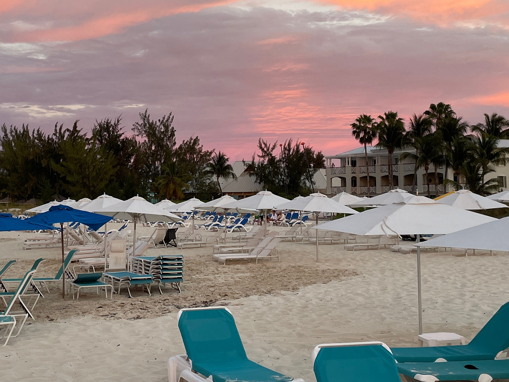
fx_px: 853
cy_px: 117
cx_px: 196
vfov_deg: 25.1
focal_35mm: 58
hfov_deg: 33.1
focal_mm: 4.2
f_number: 1.6
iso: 80
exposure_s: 1/121
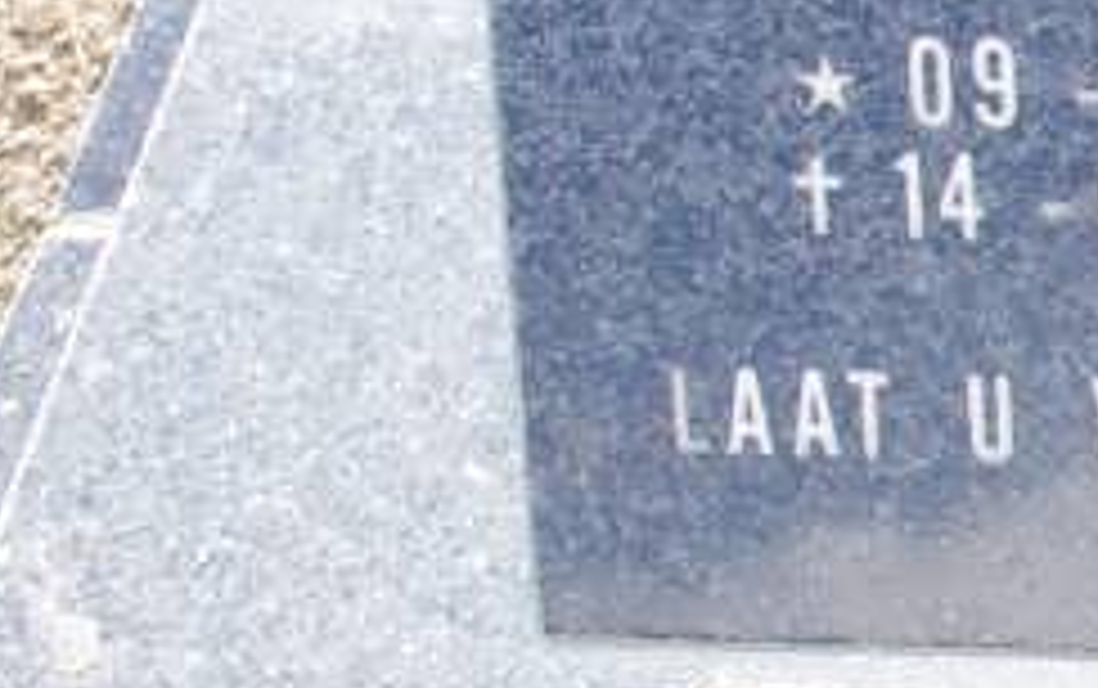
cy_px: 196
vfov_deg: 6.7
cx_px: 2092
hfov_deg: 10.0
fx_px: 5841
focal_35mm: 195
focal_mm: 26.25
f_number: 11
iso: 800
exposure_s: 1/125
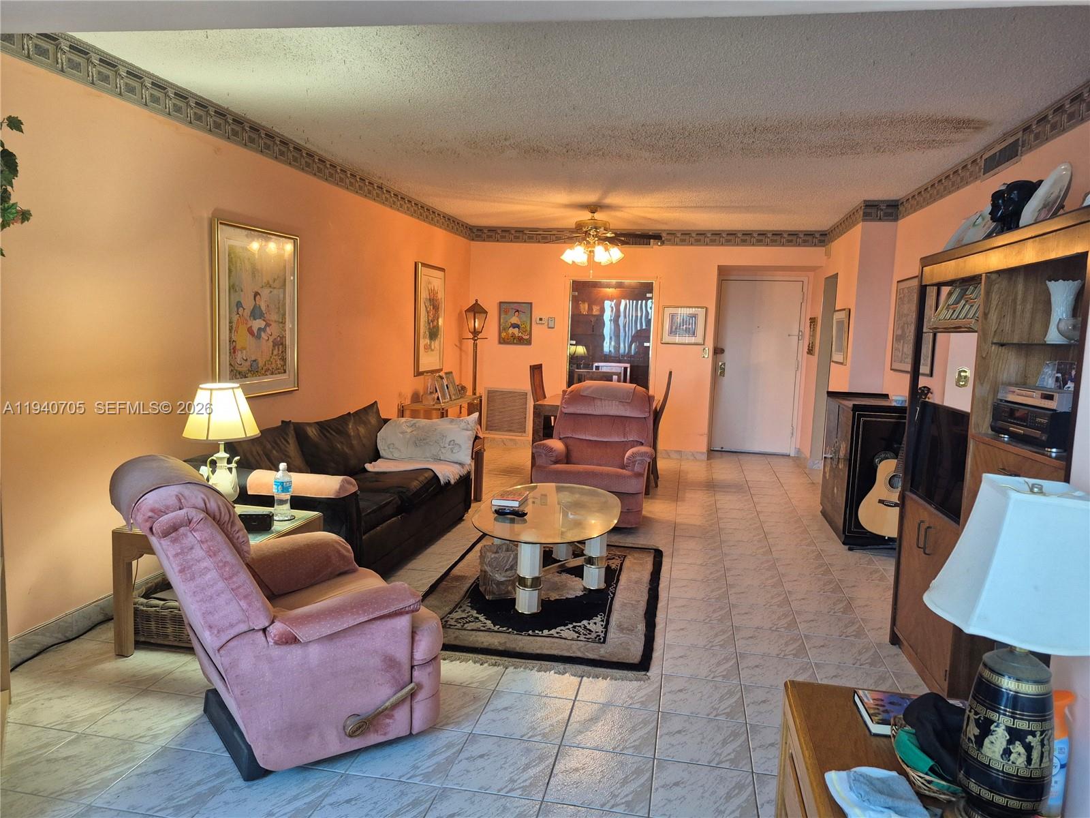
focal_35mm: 23
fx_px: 724
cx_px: 545
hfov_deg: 73.9
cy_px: 409
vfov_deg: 58.9
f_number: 1.8
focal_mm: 5.4
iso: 640
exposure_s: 1/120
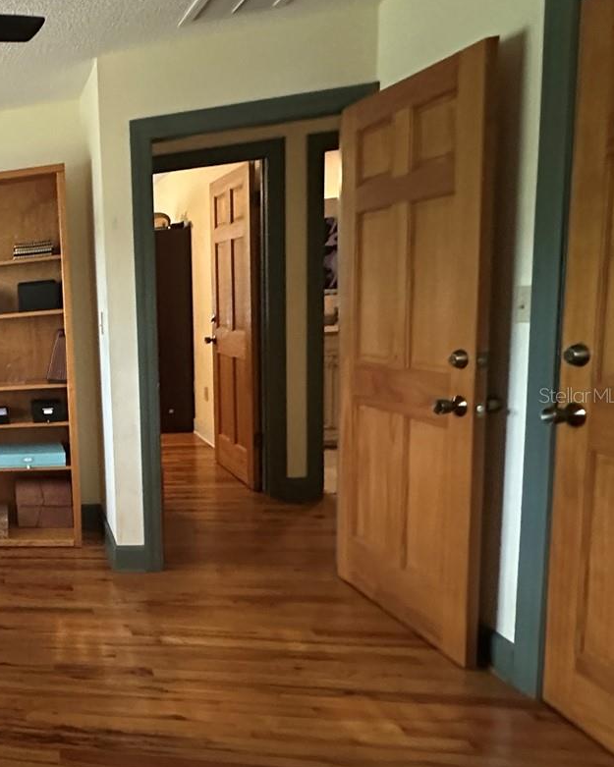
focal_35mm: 28
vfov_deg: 62.2
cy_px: 395
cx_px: -154
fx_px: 636
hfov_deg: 36.8
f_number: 2.2
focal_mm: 2.22
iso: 800
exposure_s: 1/40
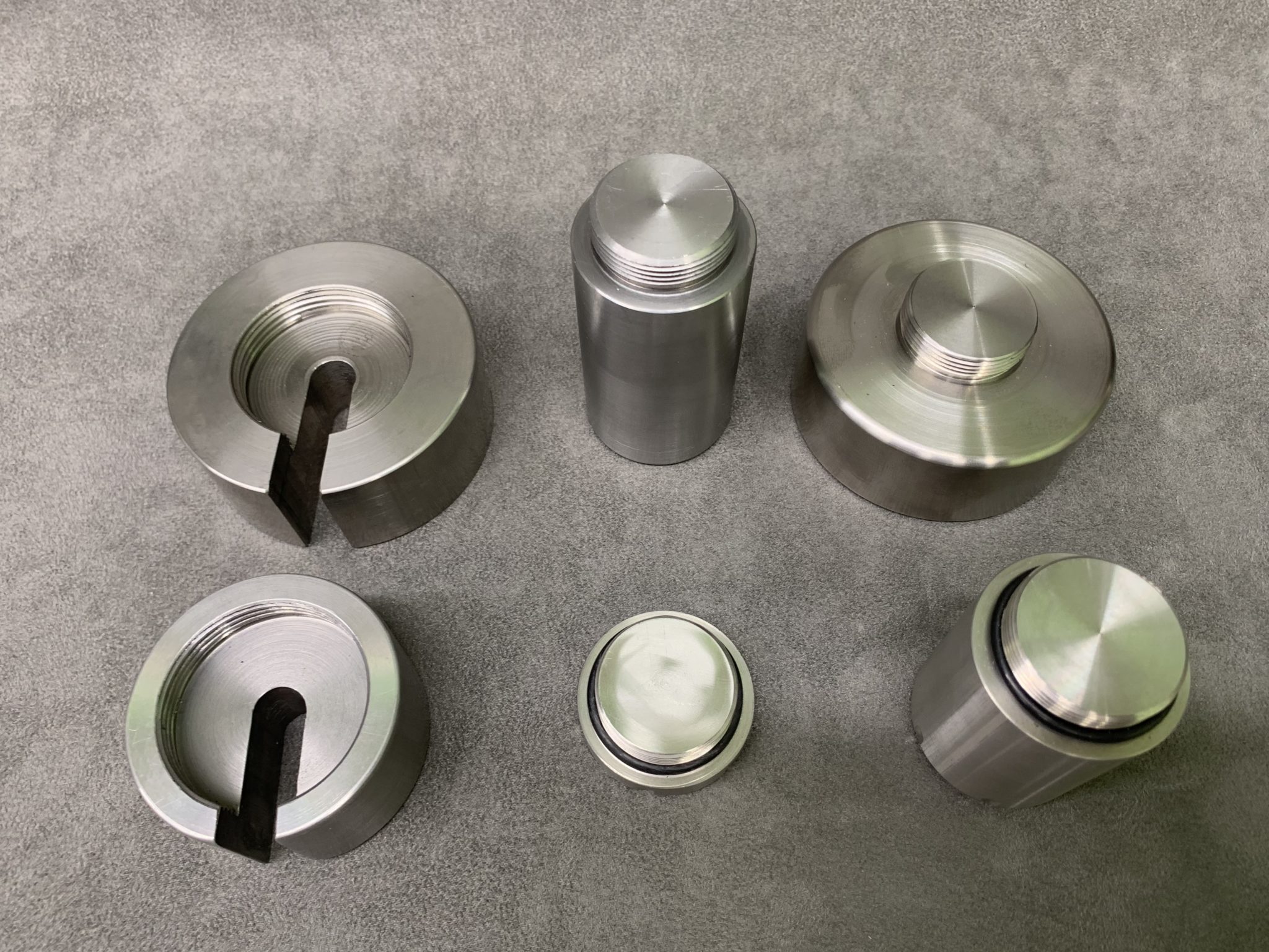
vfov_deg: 53.1
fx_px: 953
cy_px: 476
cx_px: 634
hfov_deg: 67.3
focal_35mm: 26
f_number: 1.8
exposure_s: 1/60
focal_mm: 4.25
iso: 80
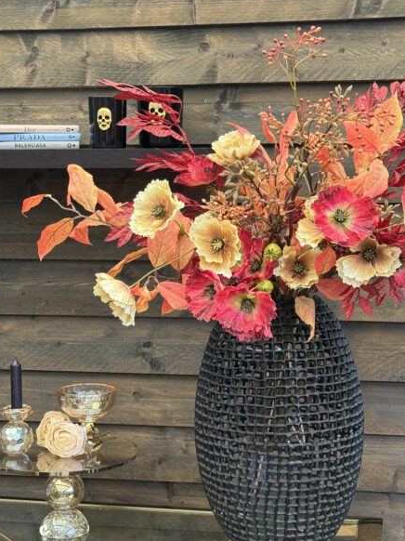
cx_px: 206
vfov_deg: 29.4
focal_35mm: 66
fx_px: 1030
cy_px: 276
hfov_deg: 22.2
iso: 64
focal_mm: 6.76
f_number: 1.78
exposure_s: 1/168
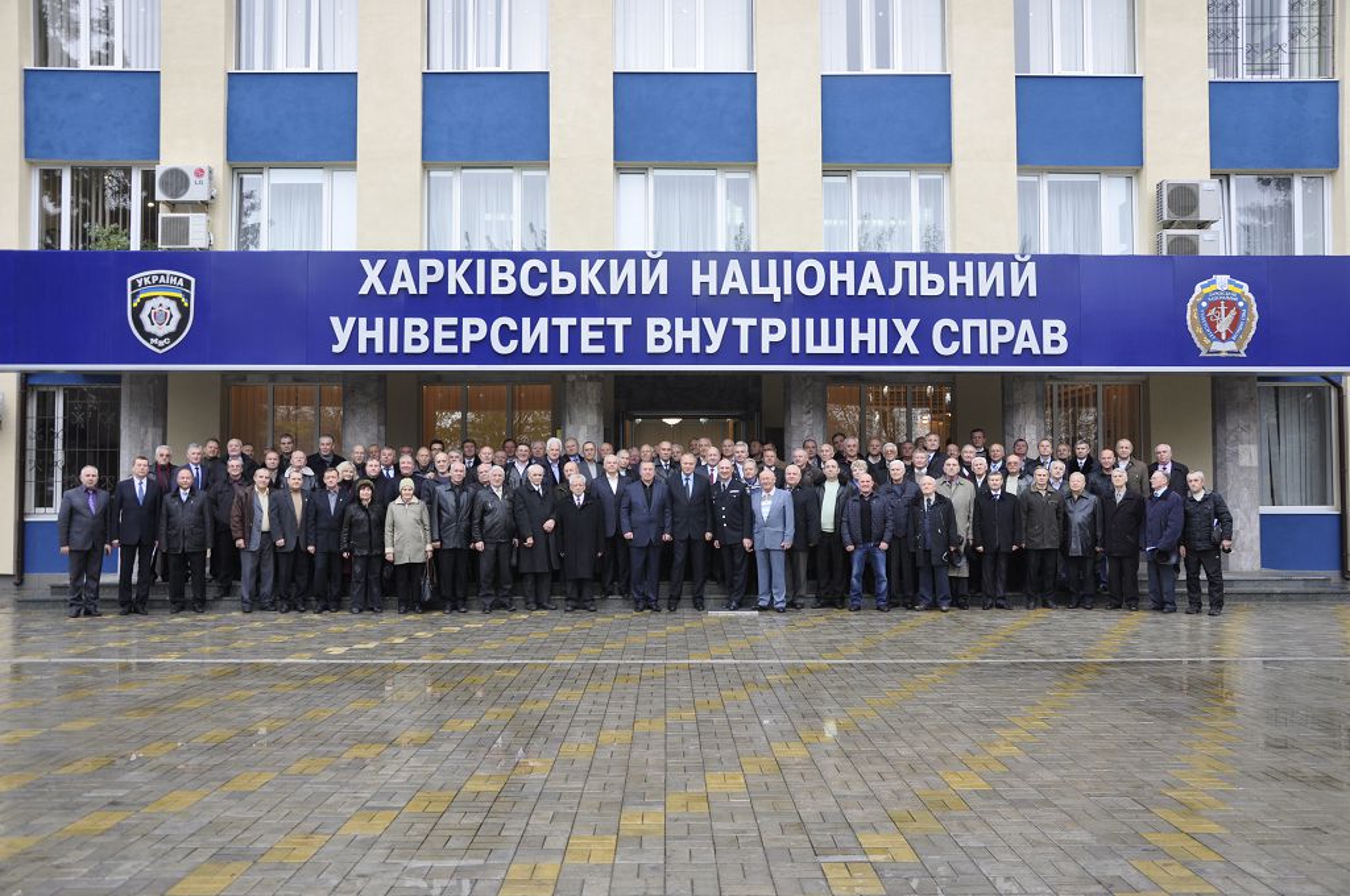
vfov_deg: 39.9
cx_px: 675
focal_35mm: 33
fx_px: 1236
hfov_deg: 57.3
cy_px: 448
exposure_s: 1/30
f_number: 5.6
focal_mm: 22
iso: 220
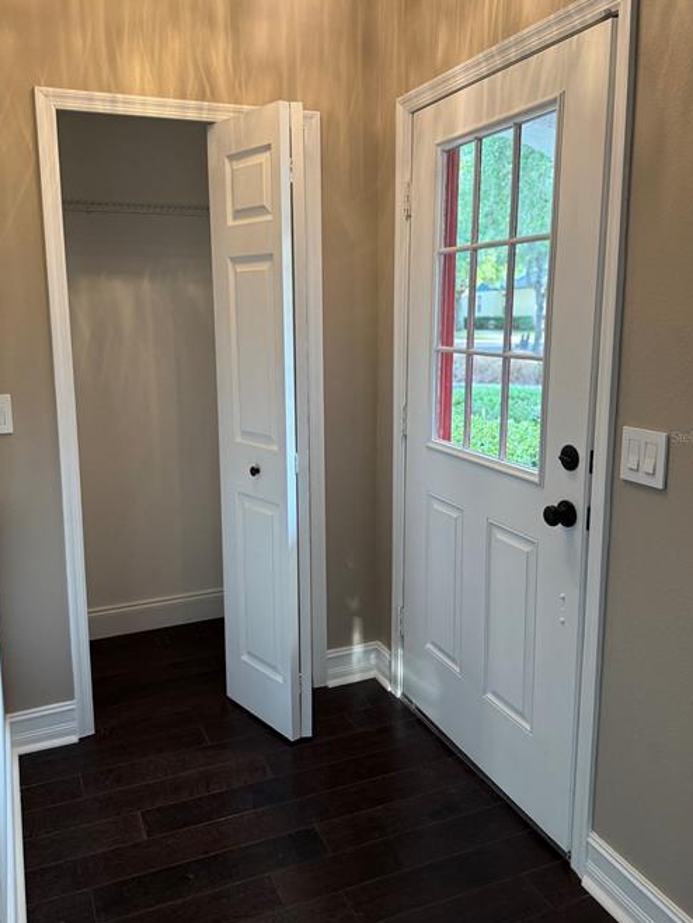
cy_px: 436
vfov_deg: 63.4
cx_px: 331
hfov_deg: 49.8
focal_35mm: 28
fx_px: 747
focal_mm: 6.76
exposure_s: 1/76
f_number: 1.78
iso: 200
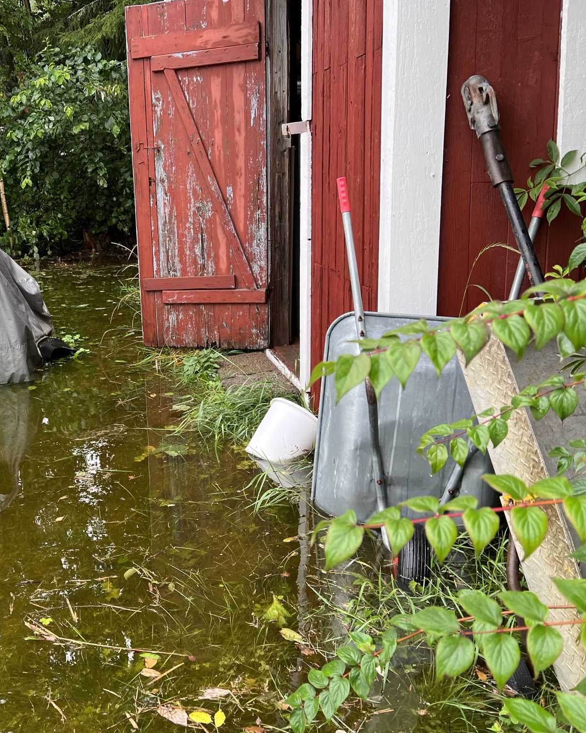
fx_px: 737
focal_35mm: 34
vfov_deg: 52.8
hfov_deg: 41.5
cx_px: 118
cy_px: 367
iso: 50
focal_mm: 5.7
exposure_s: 1/166
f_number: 1.5
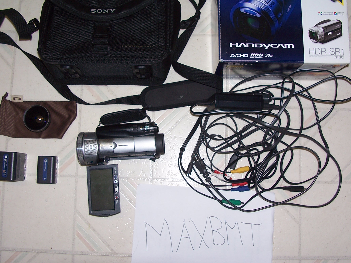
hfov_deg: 47.9
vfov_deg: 36.8
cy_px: 123
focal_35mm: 39
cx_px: 183
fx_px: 395
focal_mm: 6
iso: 80
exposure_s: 1/60
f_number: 2.8
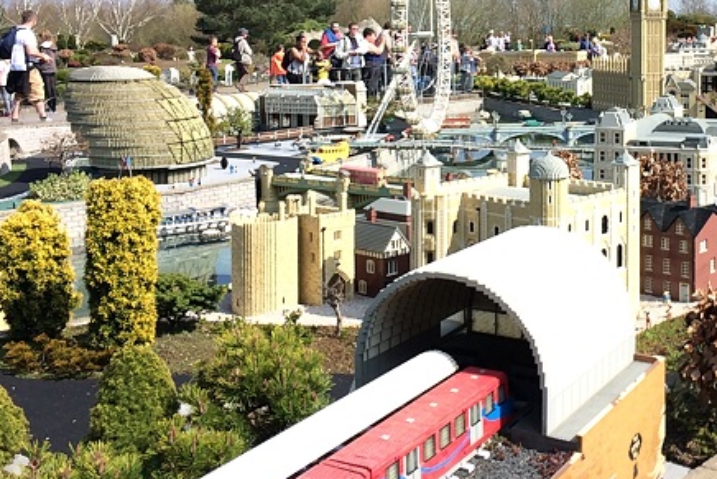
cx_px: 538
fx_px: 936
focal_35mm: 47
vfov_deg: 28.1
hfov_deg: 40.7
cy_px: 94
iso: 32
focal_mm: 4.15
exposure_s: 1/1117
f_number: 2.2
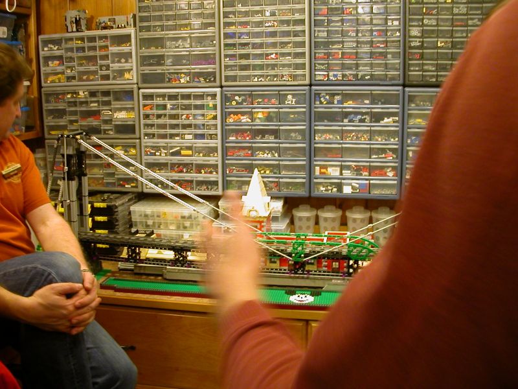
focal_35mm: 37
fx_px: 554
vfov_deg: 38.7
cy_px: 194
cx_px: 259
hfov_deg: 50.1
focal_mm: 5.6
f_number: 2.7
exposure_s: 1/3.6
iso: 100
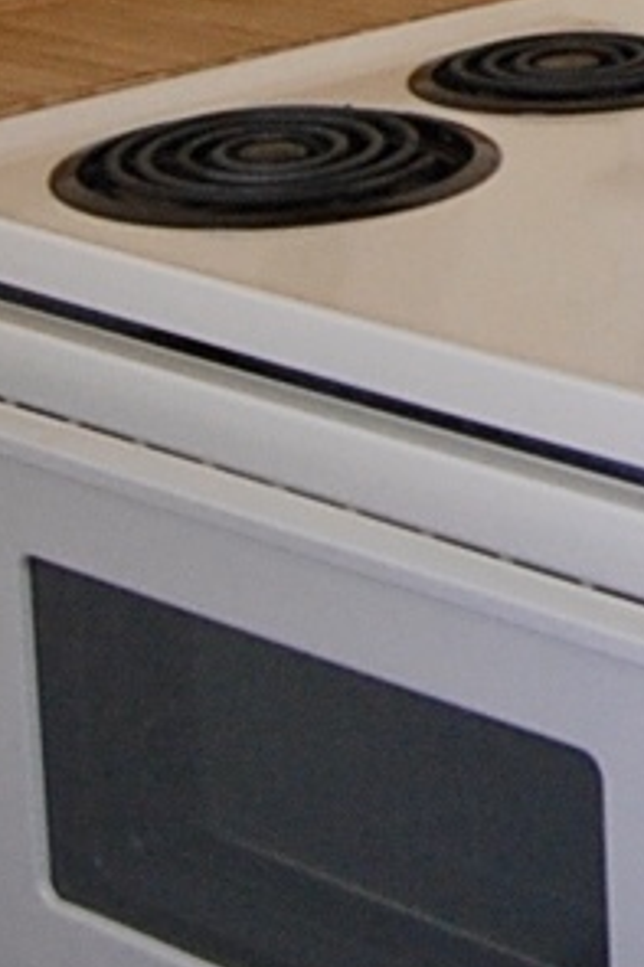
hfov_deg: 9.3
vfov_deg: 14.4
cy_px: -245
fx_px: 3680
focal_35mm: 137
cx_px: 1363
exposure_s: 1/20
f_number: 6.3
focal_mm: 18
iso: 800
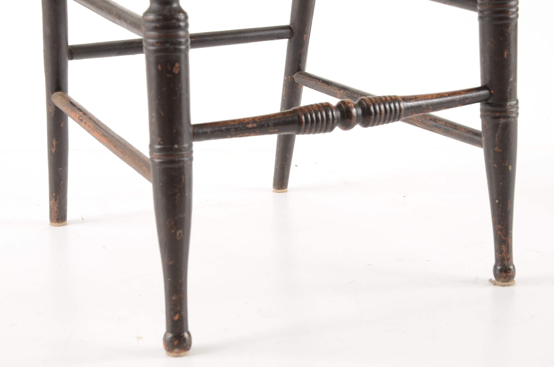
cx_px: 277
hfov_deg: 23.4
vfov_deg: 15.6
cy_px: 184
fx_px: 1336
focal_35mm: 87
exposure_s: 1/125
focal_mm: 58
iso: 200
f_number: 9
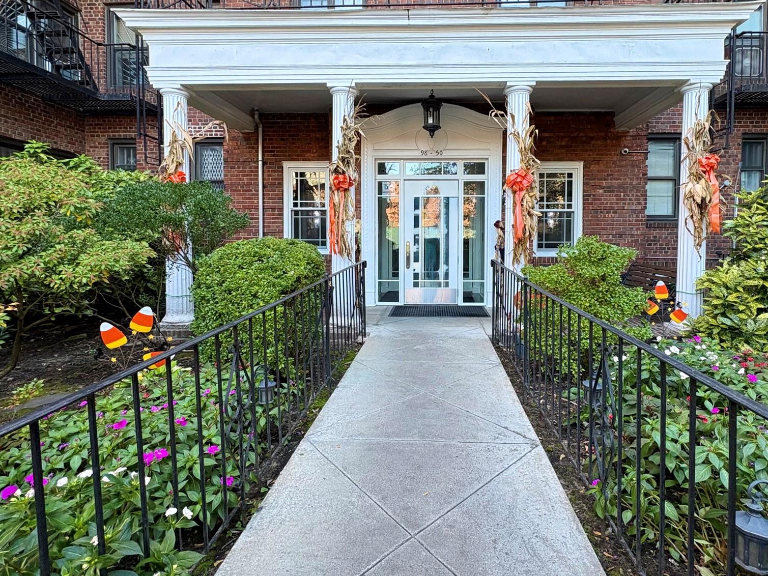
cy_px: 251
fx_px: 422
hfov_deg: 84.5
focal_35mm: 19
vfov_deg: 68.4
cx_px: 416
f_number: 2.2
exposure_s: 1/99
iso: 80
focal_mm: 2.22
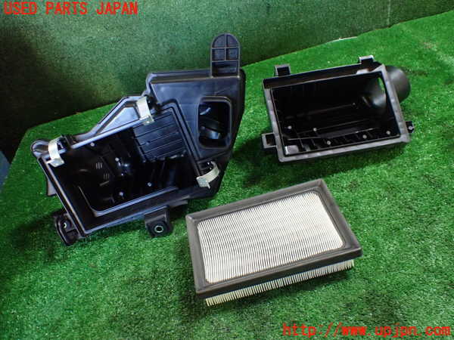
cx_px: 227
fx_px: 393
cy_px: 170
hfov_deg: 60.0
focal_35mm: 30
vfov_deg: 46.8
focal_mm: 5.4
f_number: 2.3
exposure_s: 1/100
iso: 800
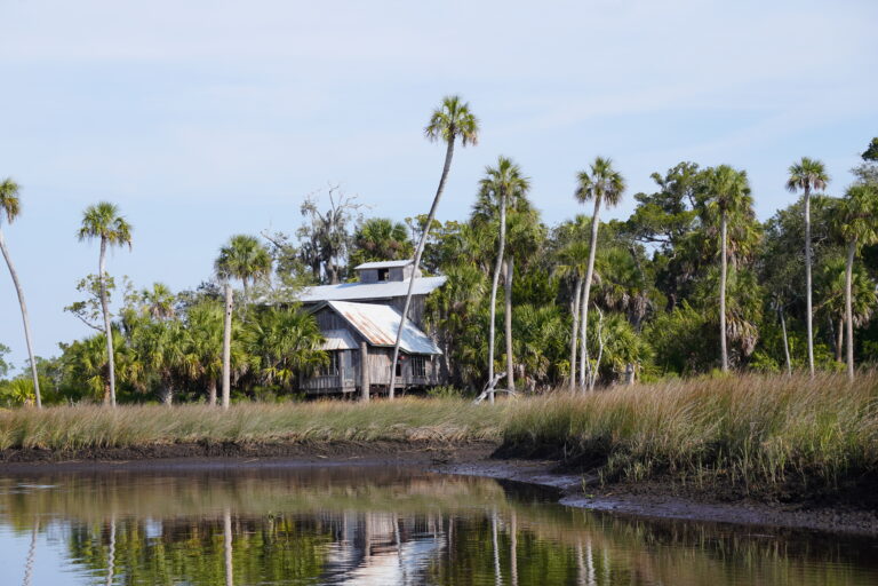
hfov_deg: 24.6
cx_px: 439
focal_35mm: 82
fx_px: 2012
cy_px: 293
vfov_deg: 16.6
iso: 100
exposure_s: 1/200
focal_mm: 55
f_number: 9
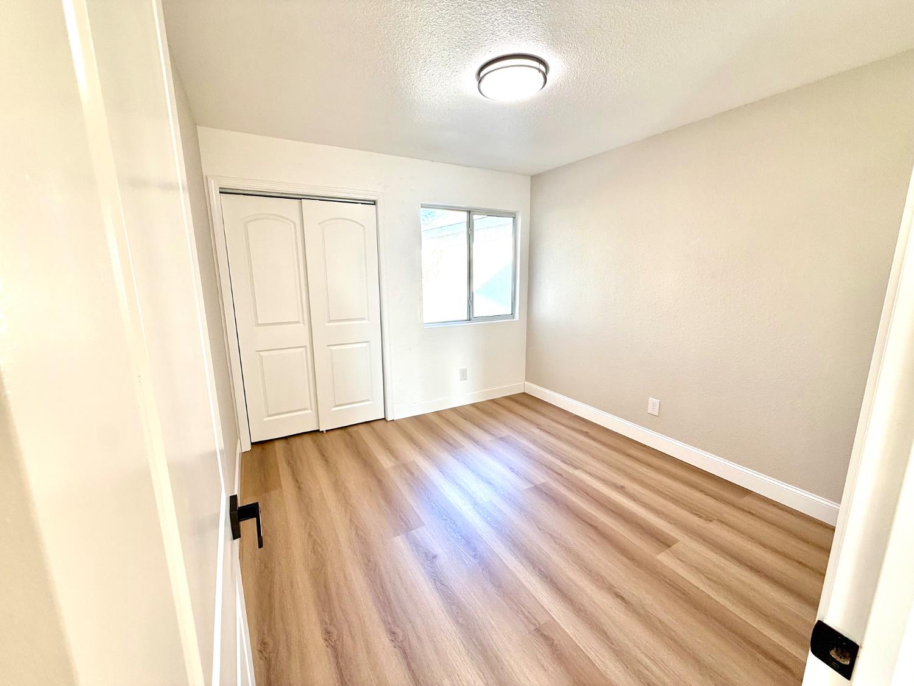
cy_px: 343
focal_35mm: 14
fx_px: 370
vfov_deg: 85.7
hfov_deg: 102.1
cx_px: 457
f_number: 2.2
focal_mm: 2.22
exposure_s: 1/120
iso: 100
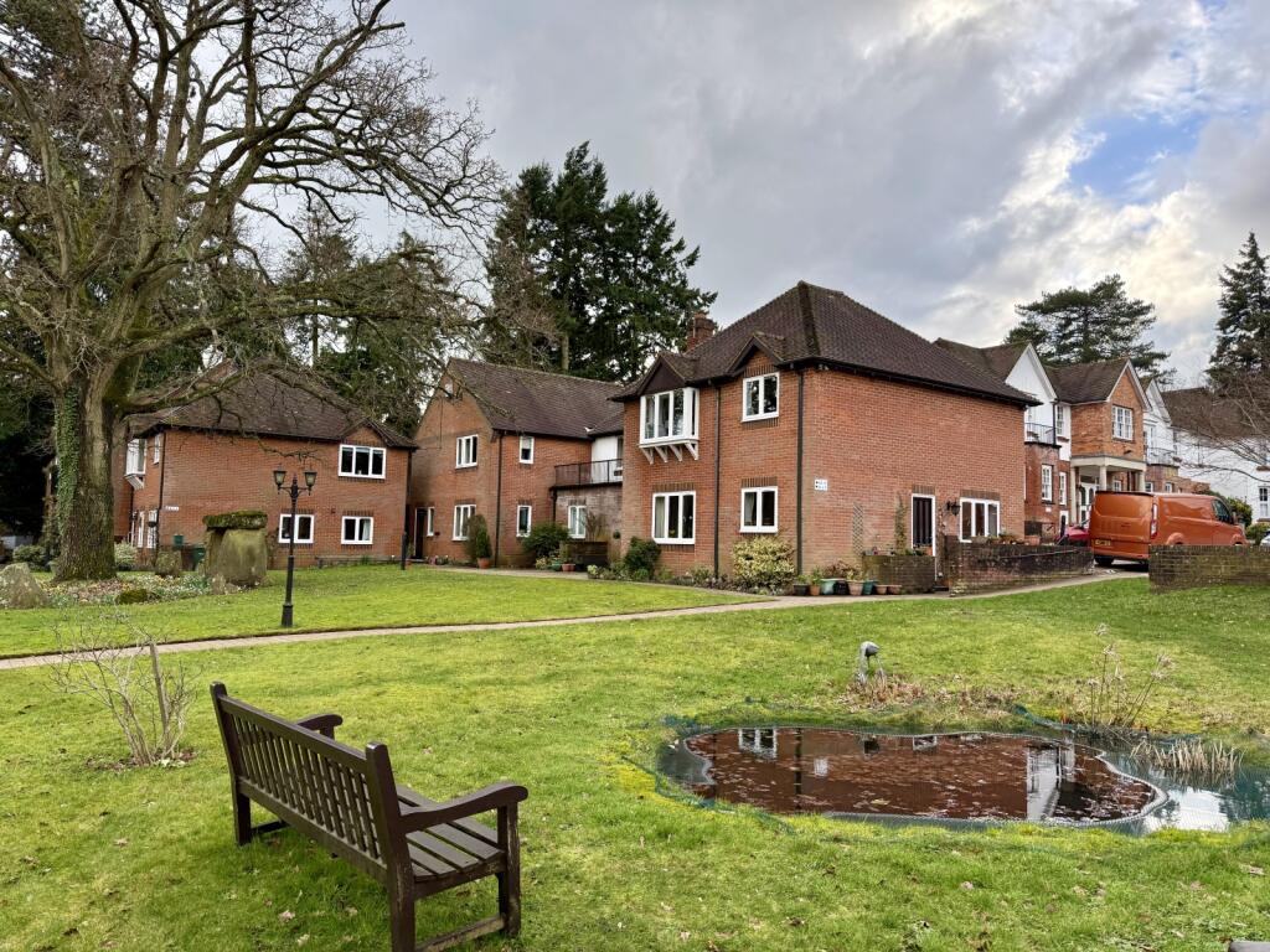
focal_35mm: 24
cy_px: 476
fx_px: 881
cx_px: 635
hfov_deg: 71.6
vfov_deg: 56.8
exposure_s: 1/1192
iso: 100
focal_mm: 6.76
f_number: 1.78
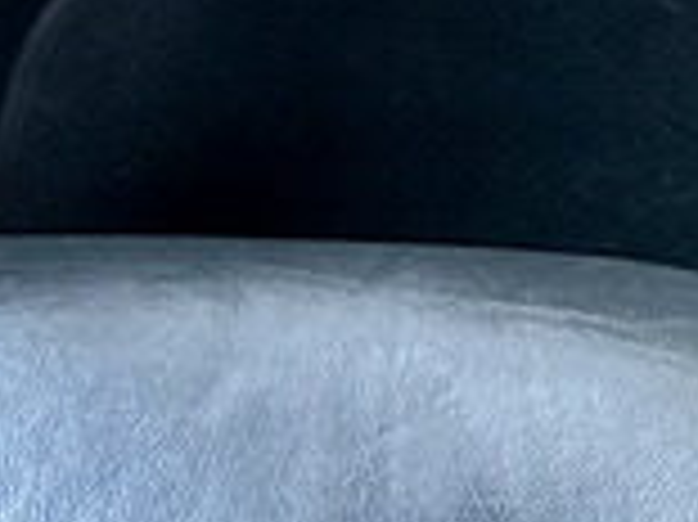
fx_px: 3204
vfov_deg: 9.3
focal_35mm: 159
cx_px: 1355
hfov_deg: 11.3
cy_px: 18
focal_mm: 6.86
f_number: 1.78
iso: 1000
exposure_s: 1/40
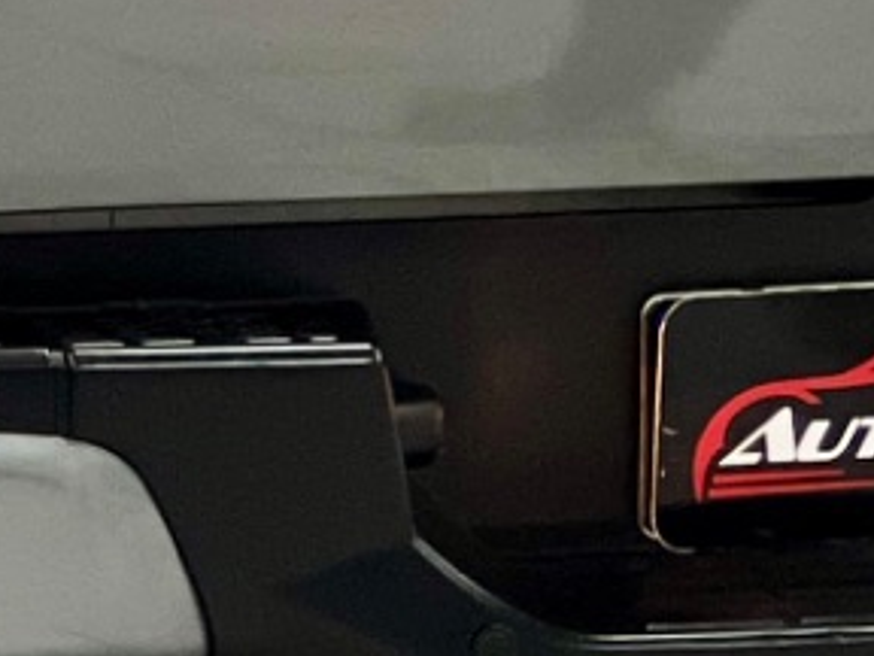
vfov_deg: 2.9
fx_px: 12952
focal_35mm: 513
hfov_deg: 3.9
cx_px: 55
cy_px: -216
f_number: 2.8
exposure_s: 1/24
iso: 320
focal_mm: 9
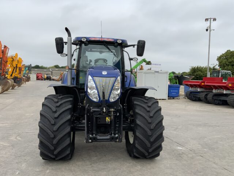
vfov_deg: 48.2
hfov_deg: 61.7
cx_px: 117
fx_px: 196
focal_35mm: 29
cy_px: 88
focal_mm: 3
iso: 16
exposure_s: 1/1377
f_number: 1.8
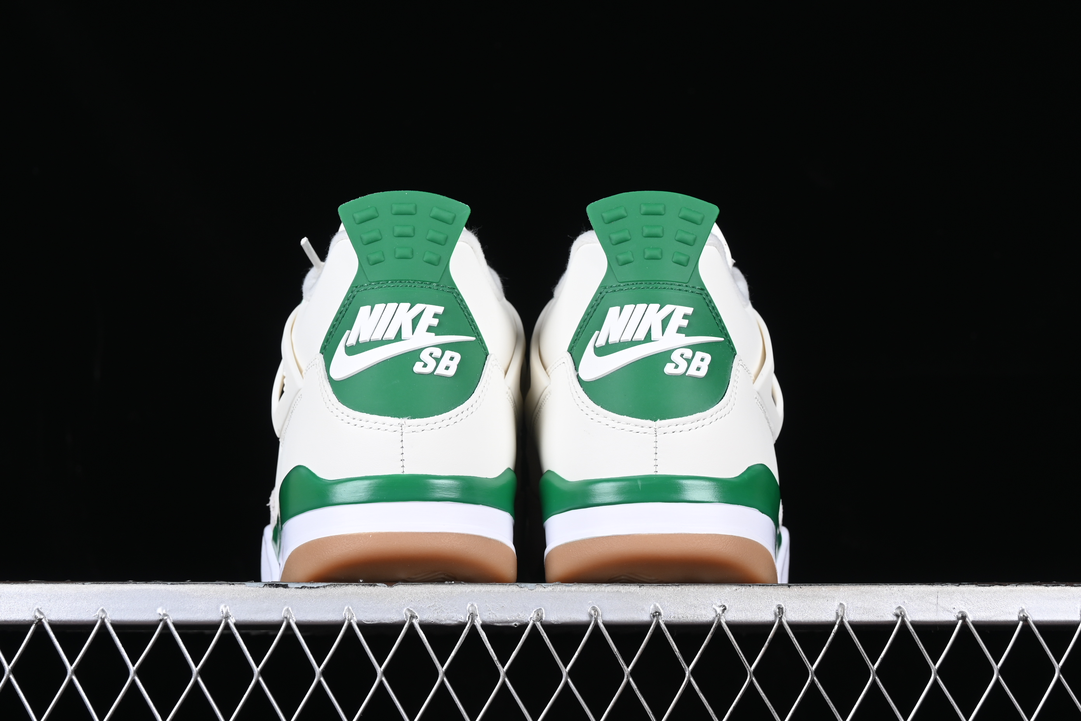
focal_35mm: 75
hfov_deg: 27.0
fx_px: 2252
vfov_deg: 18.2
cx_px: 540
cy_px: 360
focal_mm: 50
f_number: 8
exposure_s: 1/100
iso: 160
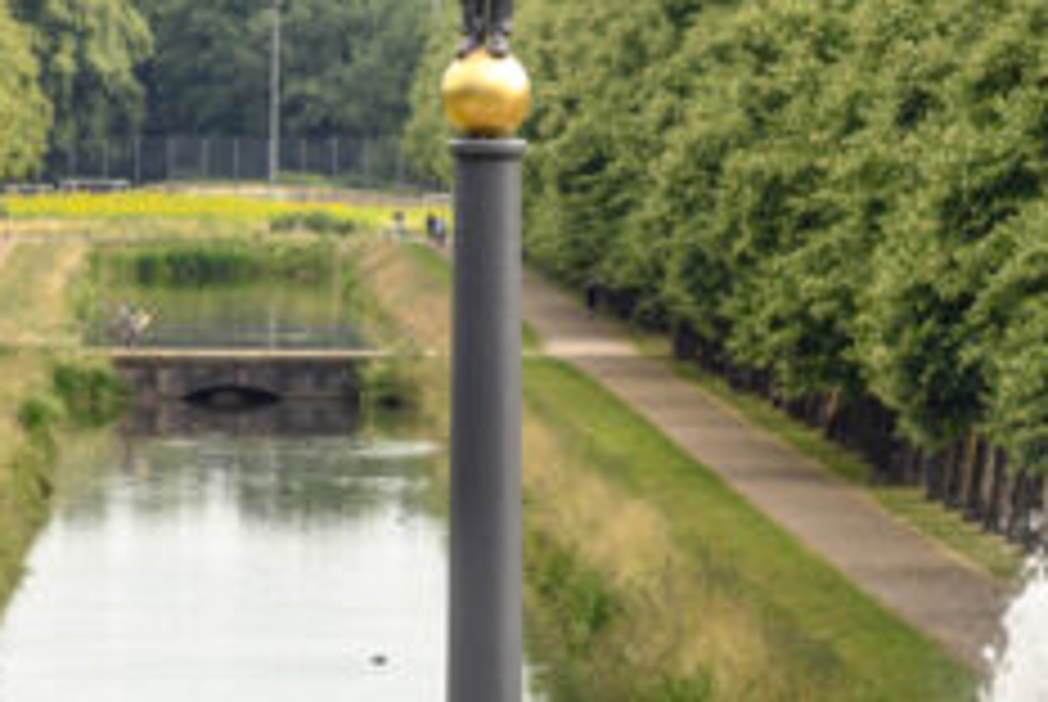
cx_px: -310
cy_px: 544
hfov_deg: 4.9
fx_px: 12184
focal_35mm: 418
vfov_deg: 3.3
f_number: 2.8
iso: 31
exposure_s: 1/250
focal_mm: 130
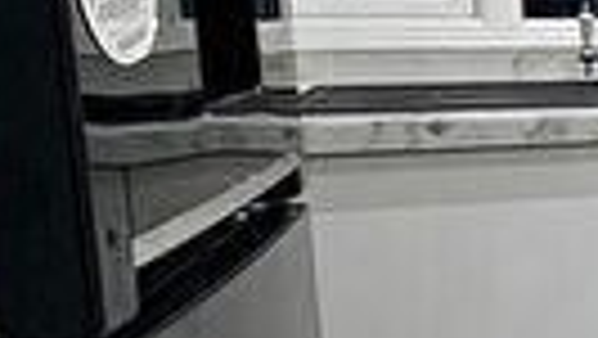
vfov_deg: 15.1
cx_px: 1295
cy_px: 151
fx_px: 1269
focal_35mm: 80
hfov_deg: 16.8
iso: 160
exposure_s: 1/50
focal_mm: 2.22
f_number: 2.2
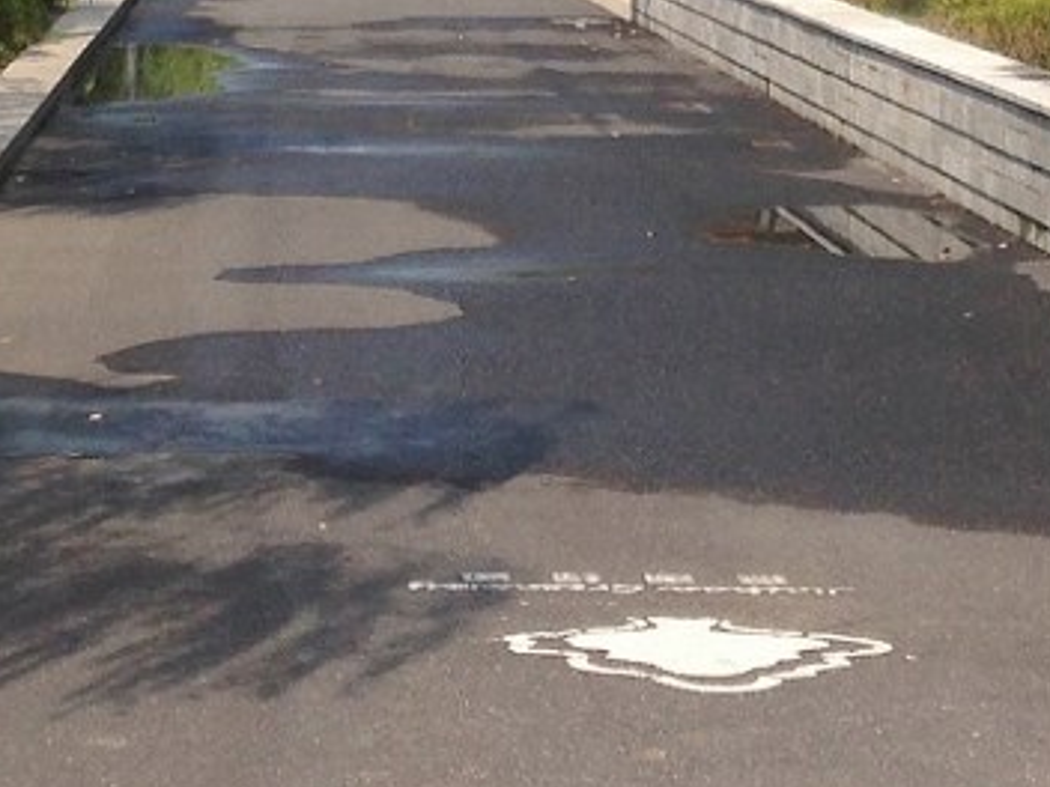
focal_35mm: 150
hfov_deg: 13.1
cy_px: -583
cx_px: 373
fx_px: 4550
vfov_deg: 9.5
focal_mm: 4.12
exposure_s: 1/1178
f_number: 2.4
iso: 50
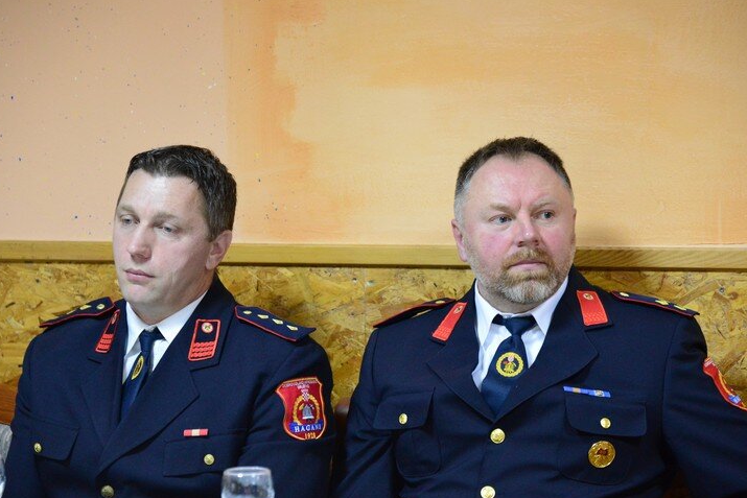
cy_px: 269
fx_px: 2926
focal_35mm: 141
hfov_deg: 14.5
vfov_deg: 9.7
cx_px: 358
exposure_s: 1/60
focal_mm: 120
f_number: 4
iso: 6400
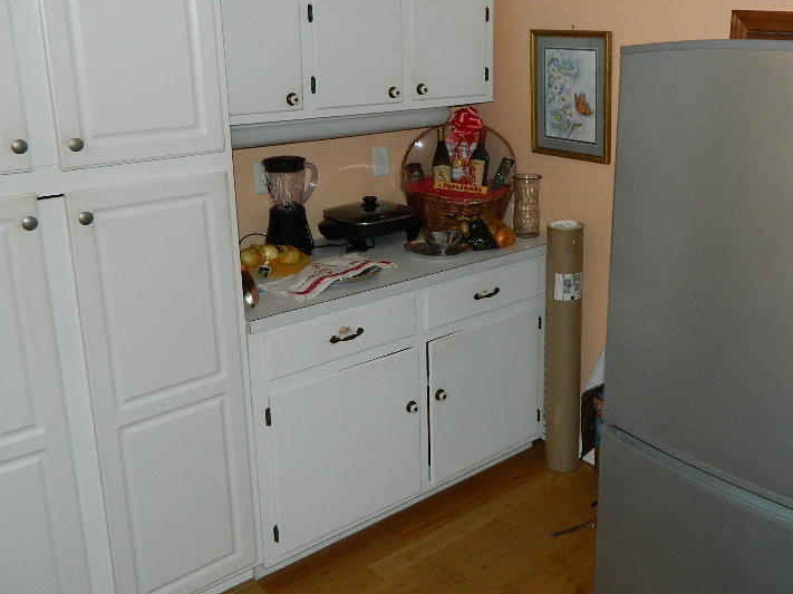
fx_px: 825
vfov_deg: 39.4
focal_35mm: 36
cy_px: 227
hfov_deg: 50.2
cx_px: 544
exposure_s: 1/30
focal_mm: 4.5
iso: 200
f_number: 3.1
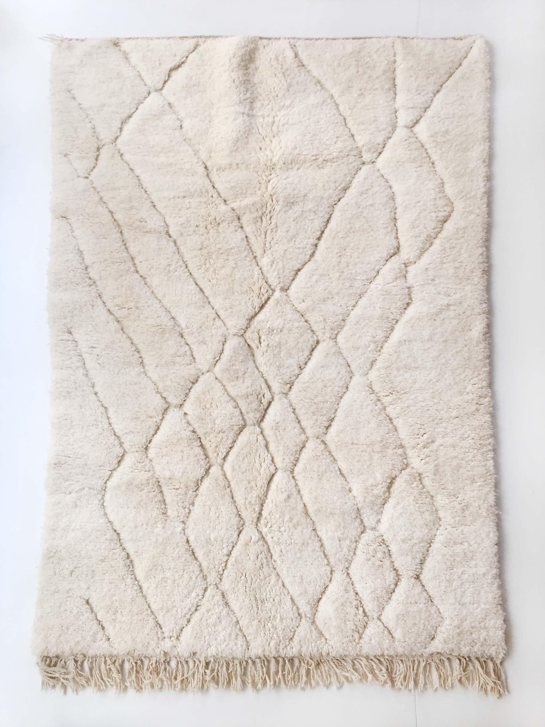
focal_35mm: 29
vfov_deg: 61.7
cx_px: 272
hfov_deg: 48.2
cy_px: 364
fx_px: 609
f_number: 2.2
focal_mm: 4.15
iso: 50
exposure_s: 1/33
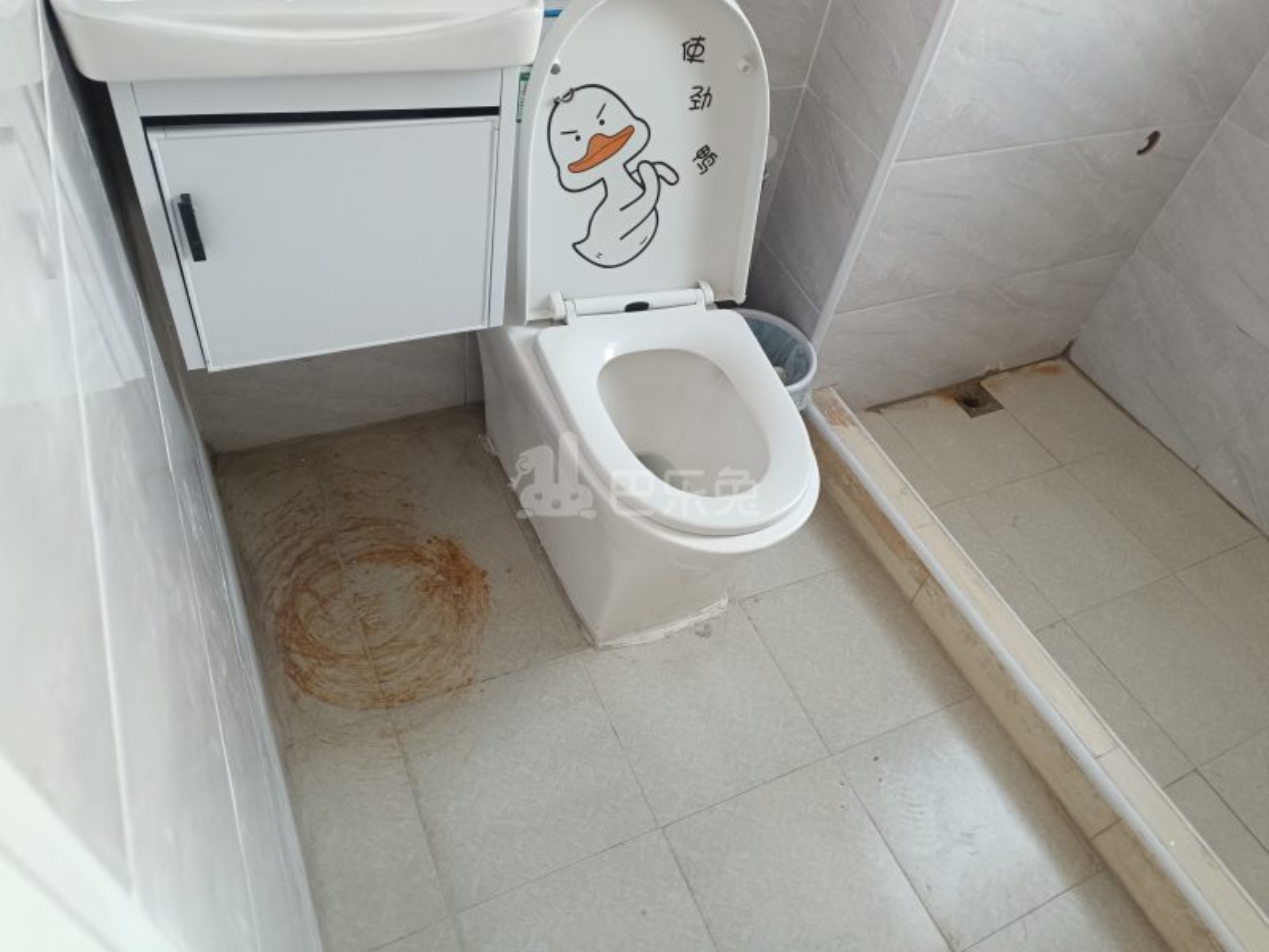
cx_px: 634
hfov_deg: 71.6
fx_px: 880
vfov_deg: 56.8
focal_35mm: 24
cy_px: 476
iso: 708
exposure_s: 1/50.1
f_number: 1.88
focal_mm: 5.59
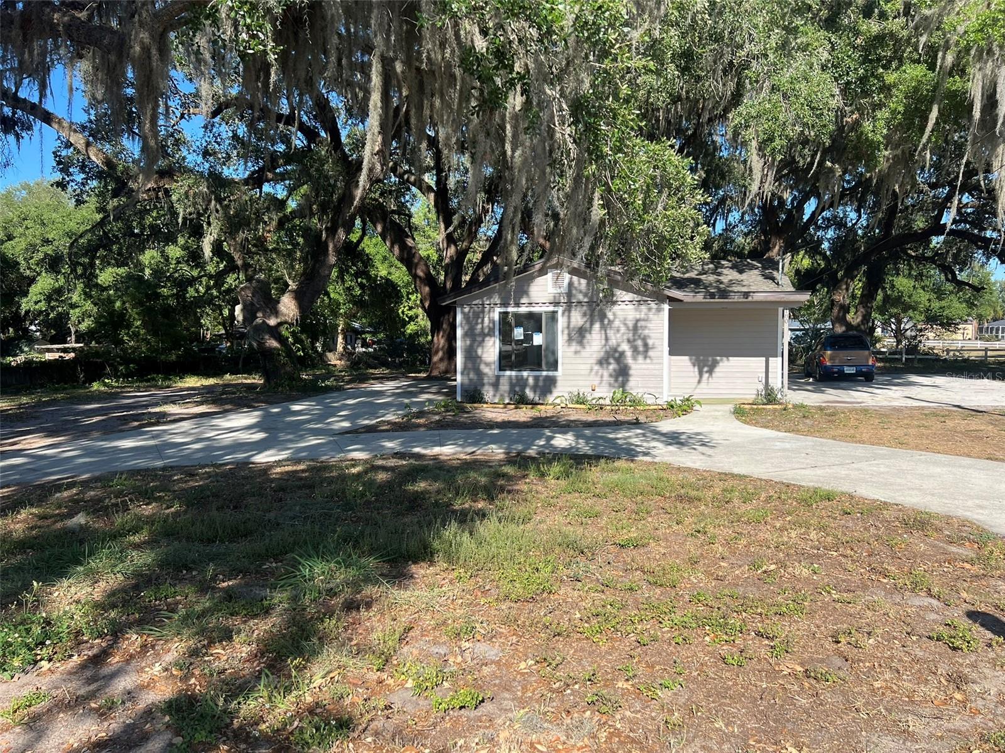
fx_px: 755
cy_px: 376
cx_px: 502
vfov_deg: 53.1
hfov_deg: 67.3
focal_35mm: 26
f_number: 1.5
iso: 50
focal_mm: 5.7
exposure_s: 1/1901
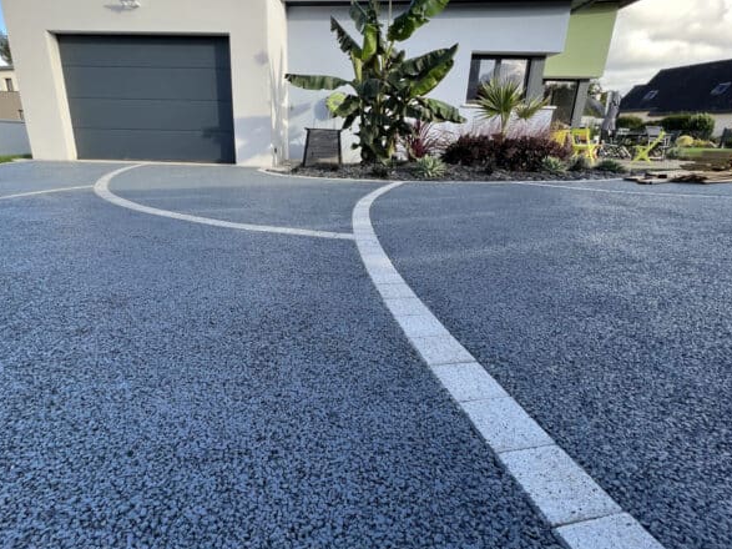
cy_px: 258
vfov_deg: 74.6
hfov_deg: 90.8
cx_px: 330
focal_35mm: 17
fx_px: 359
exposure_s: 1/256
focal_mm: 1.57
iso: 32
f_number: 1.8
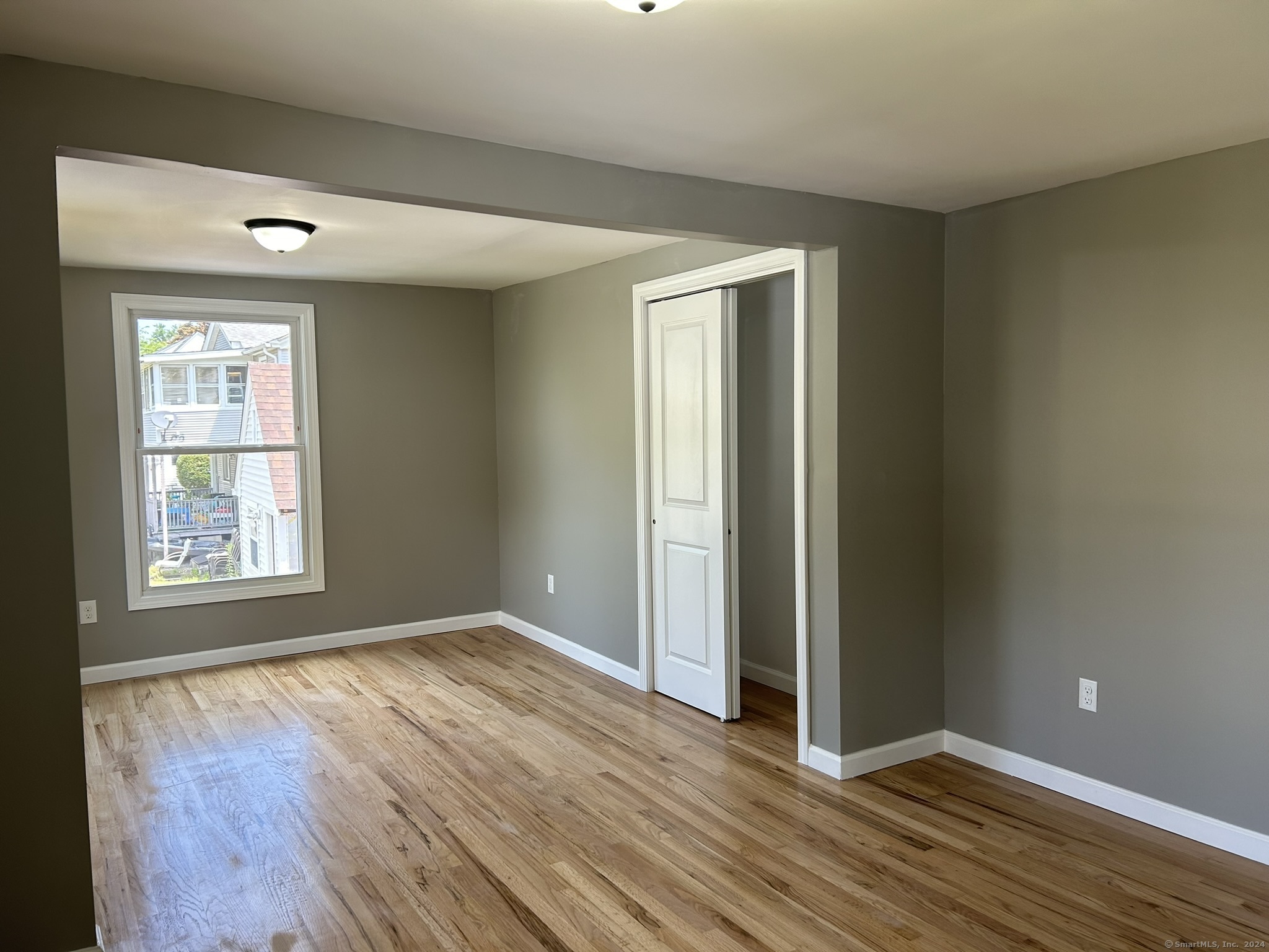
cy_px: 476
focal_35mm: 26
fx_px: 953
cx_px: 634
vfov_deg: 53.1
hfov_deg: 67.3
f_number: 1.5
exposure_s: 1/162
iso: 64
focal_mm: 5.7
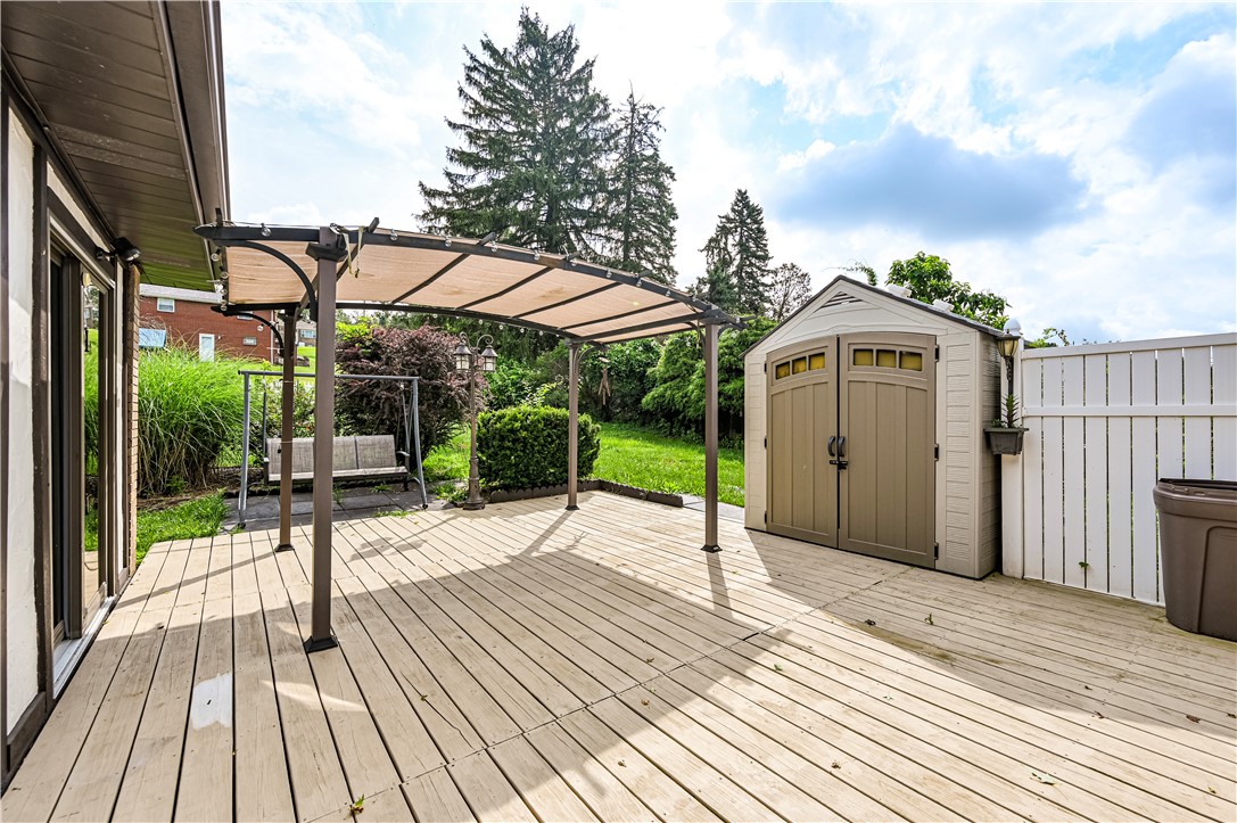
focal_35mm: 14
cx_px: 618
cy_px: 412
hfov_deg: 104.3
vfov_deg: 81.1
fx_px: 481
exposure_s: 1/200
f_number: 8
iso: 100
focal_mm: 14
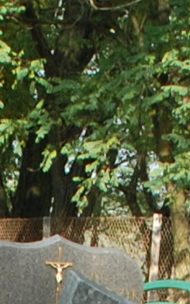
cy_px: 694
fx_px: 2370
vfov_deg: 7.0
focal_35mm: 286
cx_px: -91
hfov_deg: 4.6
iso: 100
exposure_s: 1/125
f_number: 5.6
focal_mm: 18
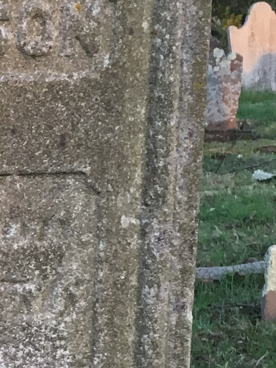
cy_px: 348
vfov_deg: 13.9
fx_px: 1489
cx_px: -315
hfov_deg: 9.7
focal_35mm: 140
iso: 25
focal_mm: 4.15
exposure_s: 1/30
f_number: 2.2
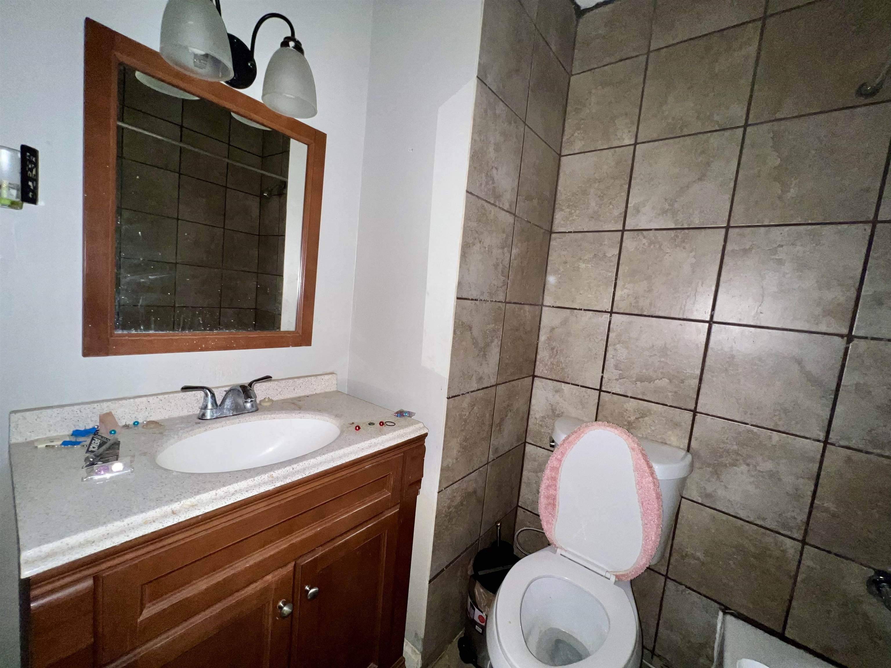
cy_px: 334
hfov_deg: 106.2
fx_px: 335
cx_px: 446
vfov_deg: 89.9
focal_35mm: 13
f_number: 1.8
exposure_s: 1/34
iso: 100
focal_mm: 1.57
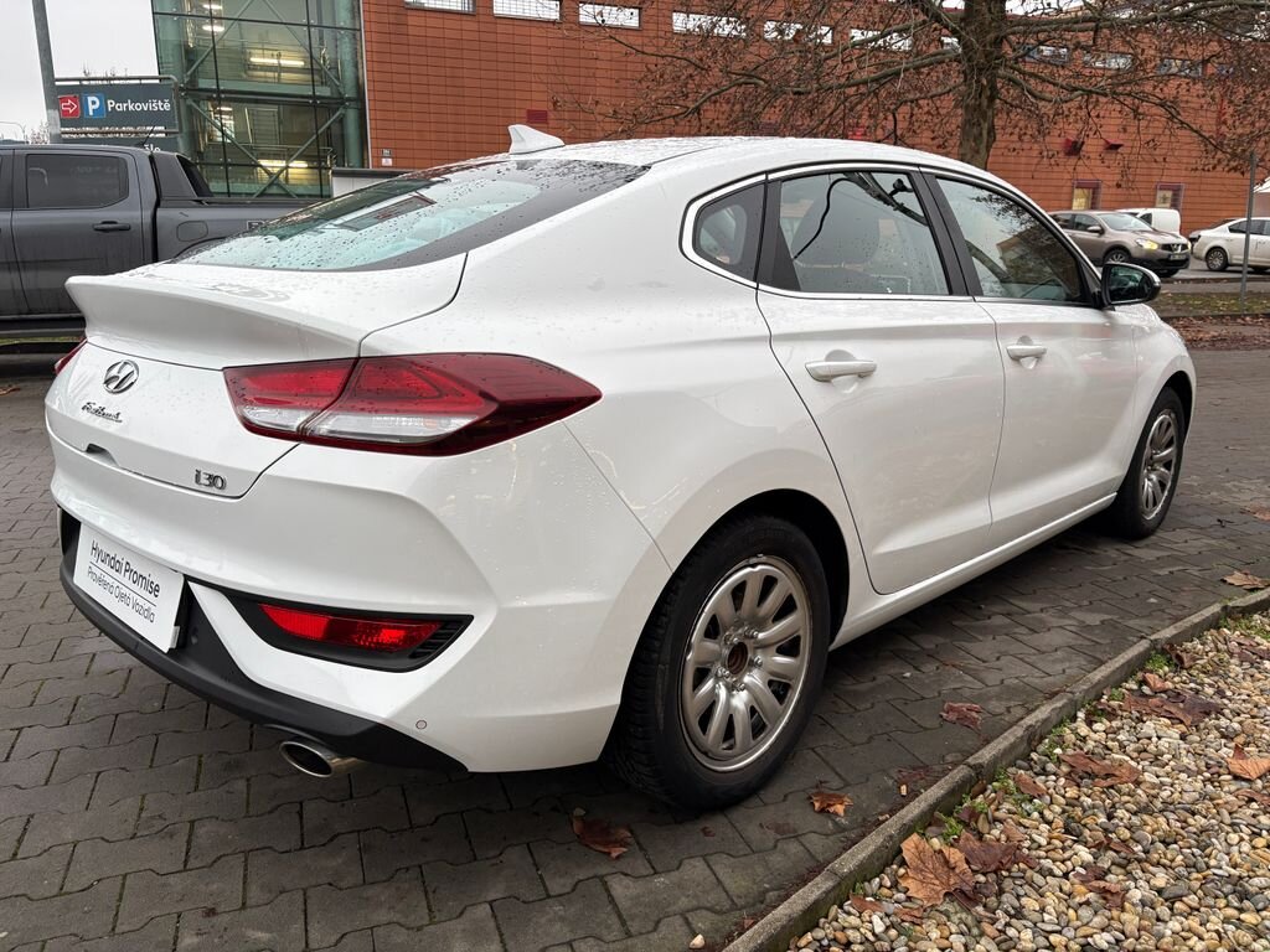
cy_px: 476
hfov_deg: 67.3
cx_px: 635
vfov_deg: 53.1
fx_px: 954
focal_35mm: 26
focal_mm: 5.96
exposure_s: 1/121
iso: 125
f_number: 1.6
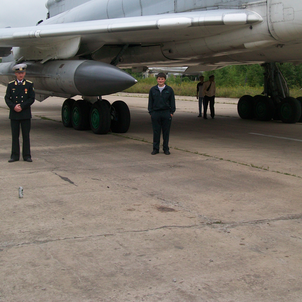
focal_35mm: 54
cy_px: 99
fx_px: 533
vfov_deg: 31.4
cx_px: 152
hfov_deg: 31.6
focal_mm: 7.6
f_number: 3
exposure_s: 1/640
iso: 64
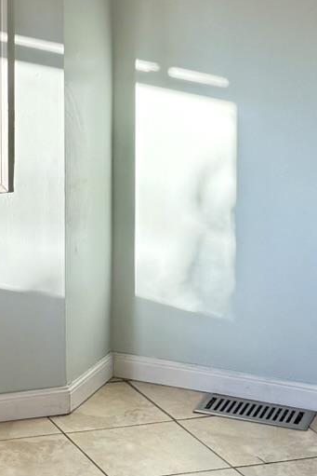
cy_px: 73
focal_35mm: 100
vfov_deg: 20.1
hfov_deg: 13.4
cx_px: -24
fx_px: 1320
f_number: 1.78
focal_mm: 6.76
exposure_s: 1/391
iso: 100
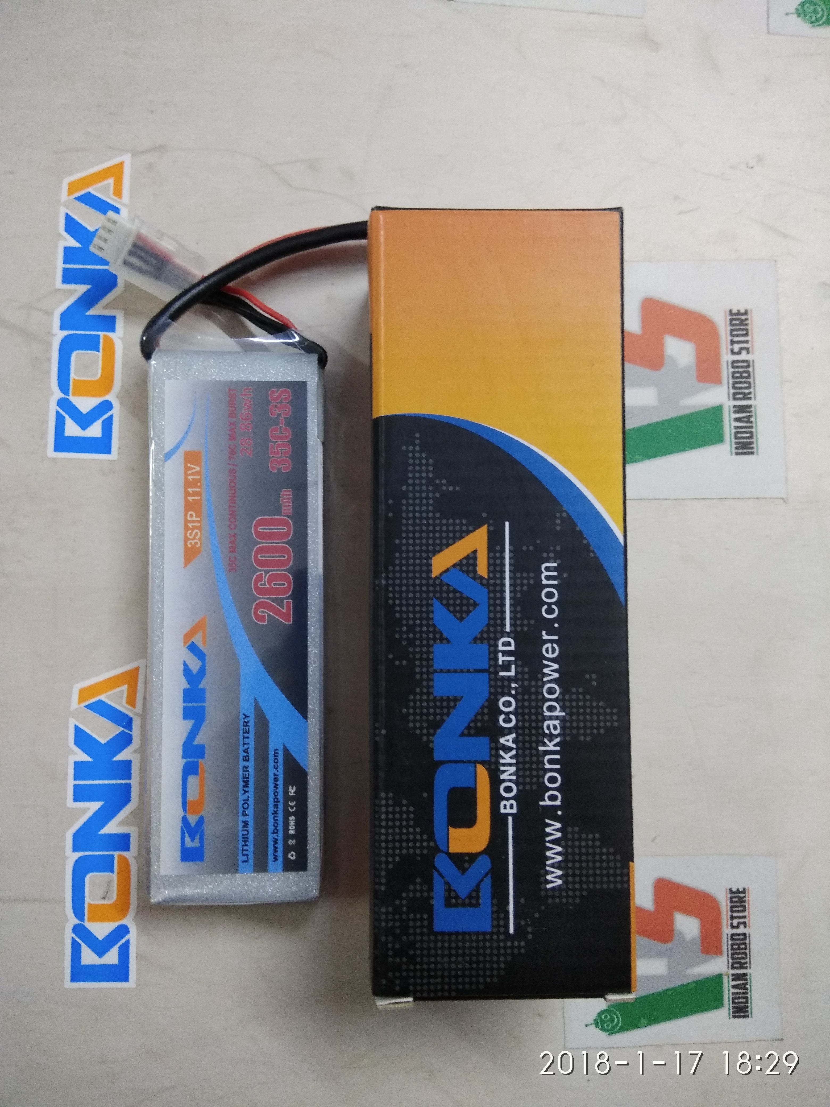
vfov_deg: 79.0
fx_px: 671
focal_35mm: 21
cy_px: 554
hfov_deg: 63.4
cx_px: 415
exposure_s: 1/20
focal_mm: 3.57
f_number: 2
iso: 640
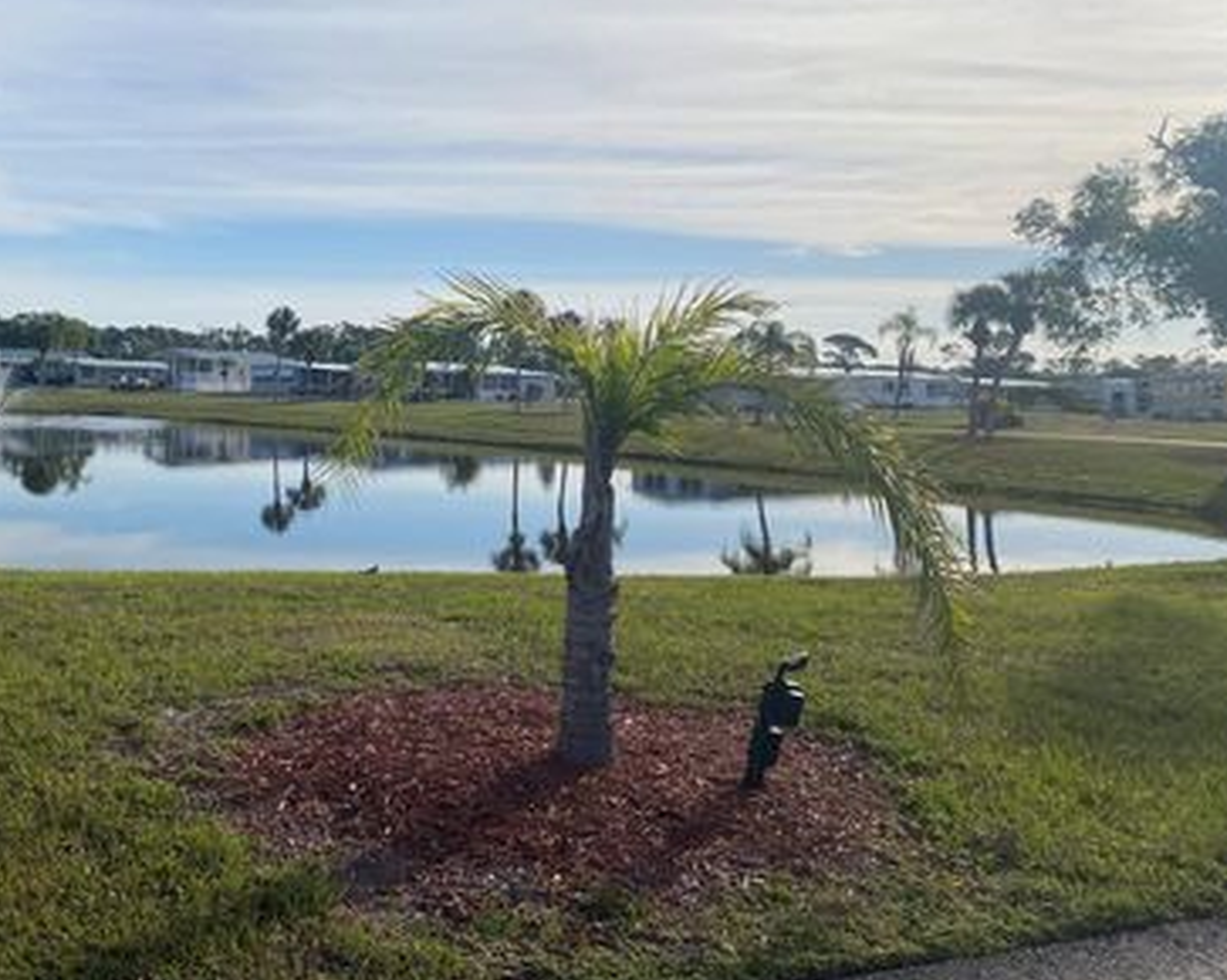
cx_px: 392
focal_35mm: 35
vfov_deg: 42.0
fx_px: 1270
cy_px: 387
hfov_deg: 50.5
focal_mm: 4.25
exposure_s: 1/6061
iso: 32
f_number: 1.8
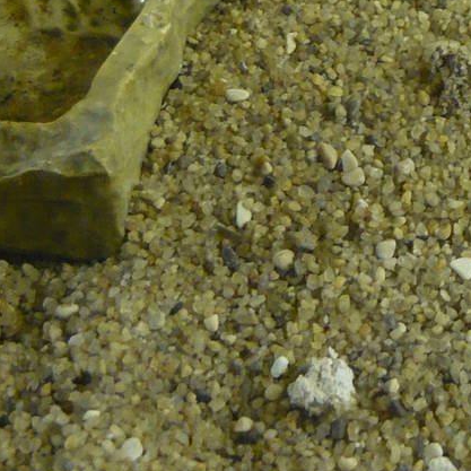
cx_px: 639
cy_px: -113
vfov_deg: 15.0
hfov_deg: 14.8
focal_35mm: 112
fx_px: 1724
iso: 400
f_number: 2.8
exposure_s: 1/13
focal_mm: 5.5
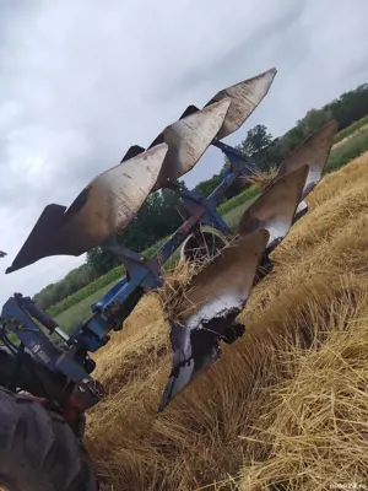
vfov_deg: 71.6
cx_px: 184
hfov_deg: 56.8
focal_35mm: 24
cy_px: 246
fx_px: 340
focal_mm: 5.25
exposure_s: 1/194
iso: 100
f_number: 1.75
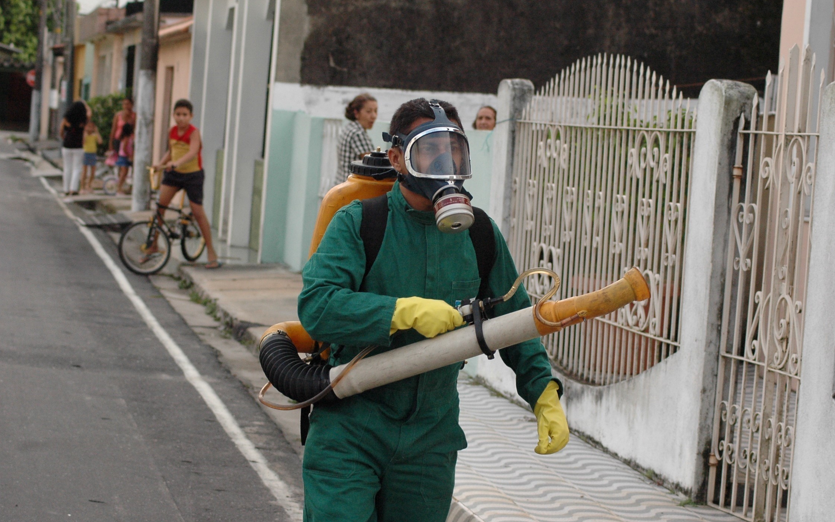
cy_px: 260
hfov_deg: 19.5
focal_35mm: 107
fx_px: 2435
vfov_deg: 12.2
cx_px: 418
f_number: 6.3
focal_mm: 70
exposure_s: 1/160
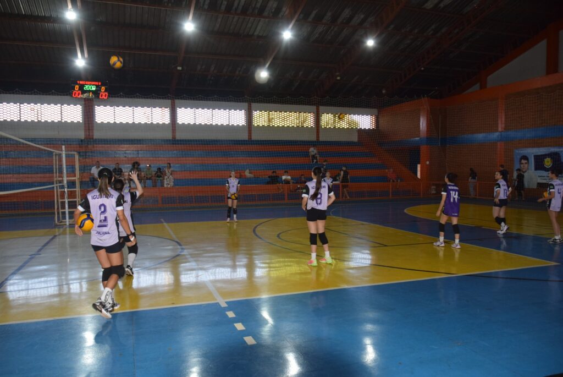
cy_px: 188
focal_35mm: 27
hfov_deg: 67.3
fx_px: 423
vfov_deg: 48.0
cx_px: 282
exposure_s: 1/100
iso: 800
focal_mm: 18
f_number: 5.6
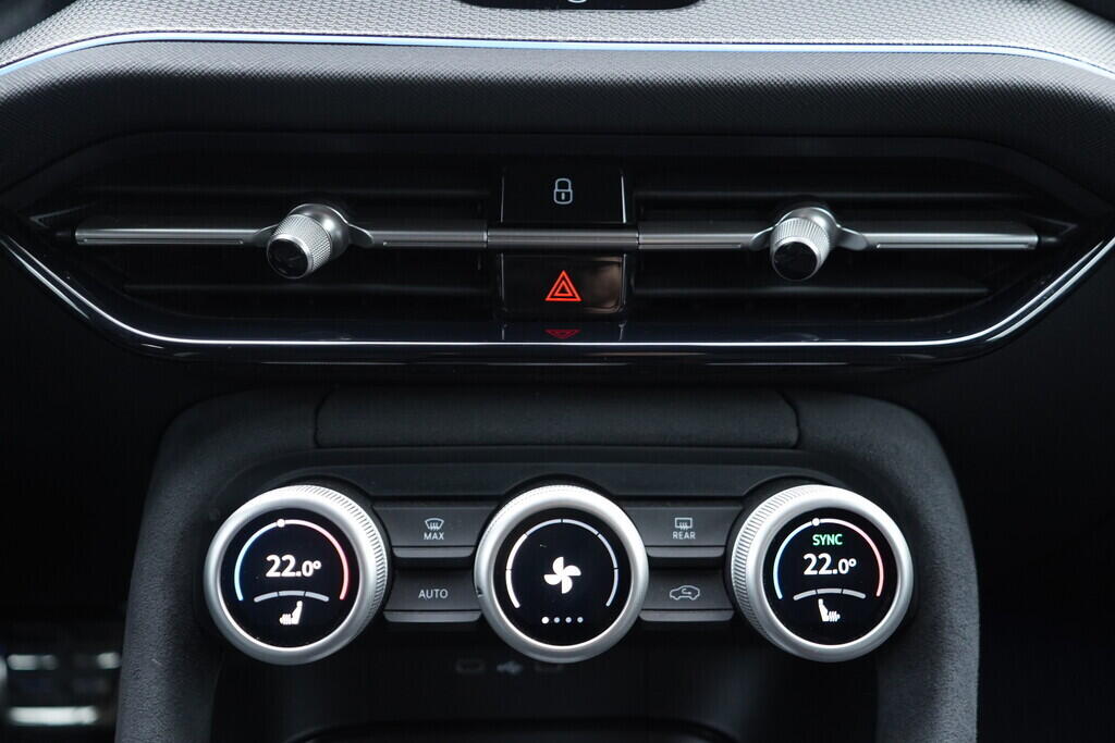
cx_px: 558
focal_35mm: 36
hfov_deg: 53.1
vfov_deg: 36.9
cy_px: 372
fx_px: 1115
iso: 500
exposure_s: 1/40
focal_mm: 24
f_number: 2.8
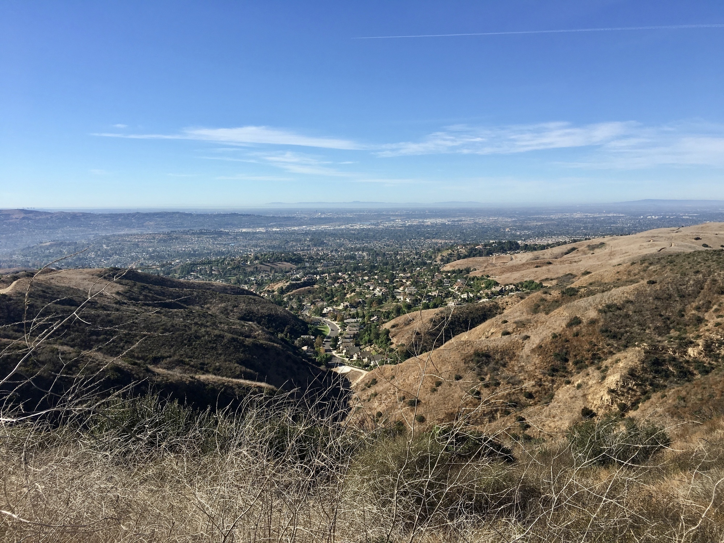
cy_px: 272
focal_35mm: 29
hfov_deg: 61.7
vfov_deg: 48.2
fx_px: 607
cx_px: 362
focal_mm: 4.15
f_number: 2.2
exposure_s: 1/1672
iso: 25
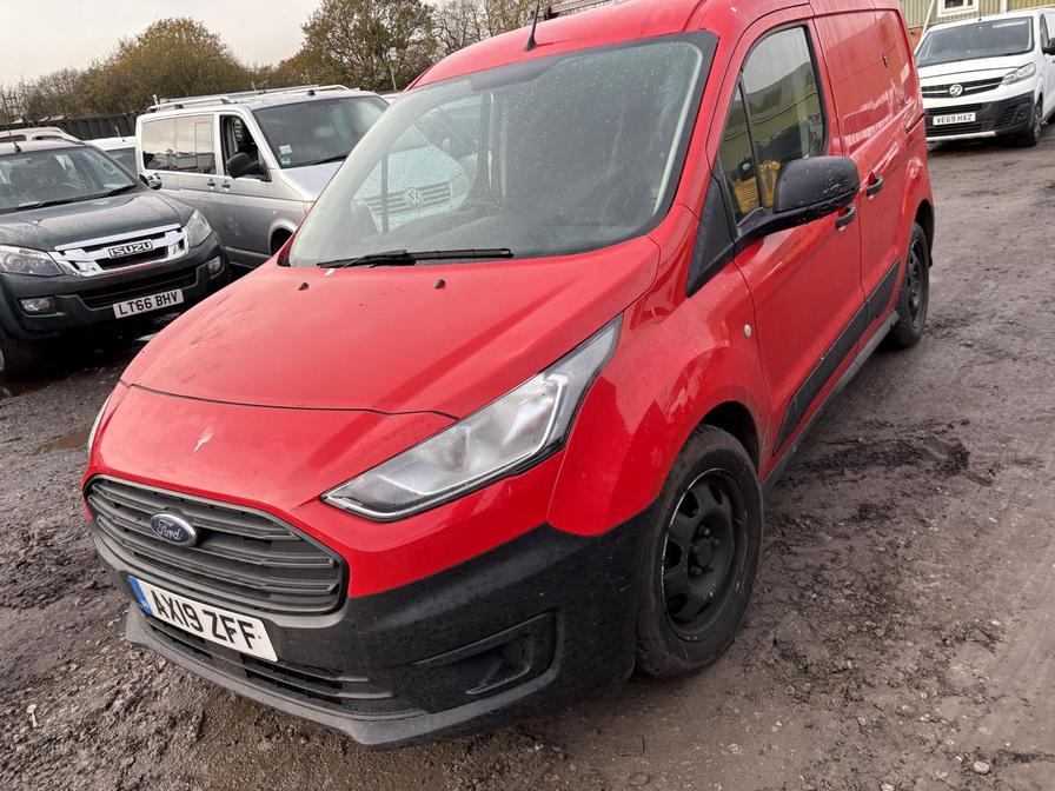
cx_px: 528
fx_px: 792
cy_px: 396
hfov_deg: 67.3
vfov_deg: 53.1
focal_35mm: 26
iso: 50
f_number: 1.6
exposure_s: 1/478
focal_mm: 5.96
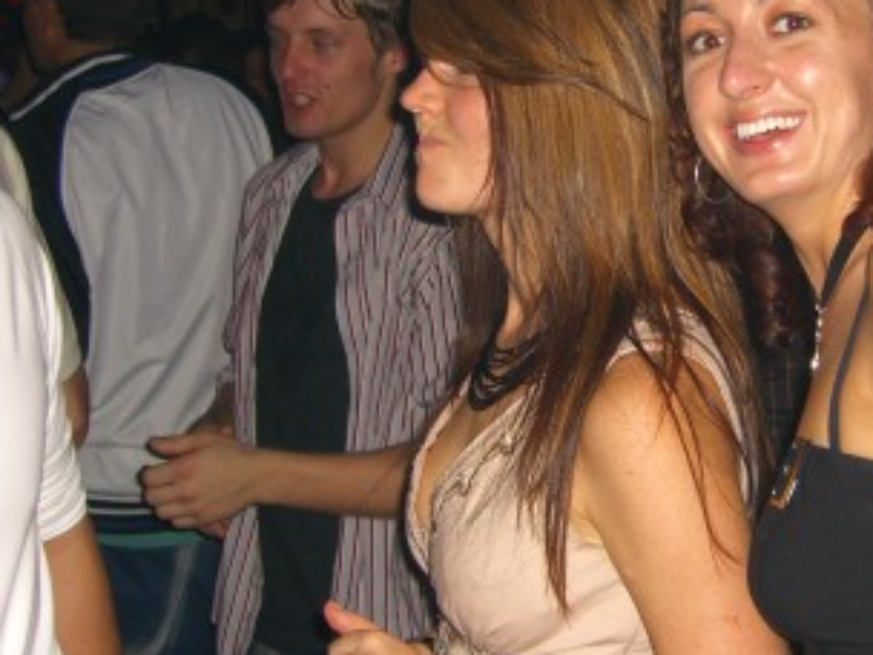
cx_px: 712
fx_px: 1891
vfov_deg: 19.6
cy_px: 270
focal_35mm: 75
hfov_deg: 25.5
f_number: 2.8
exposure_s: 1/60
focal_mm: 7.9
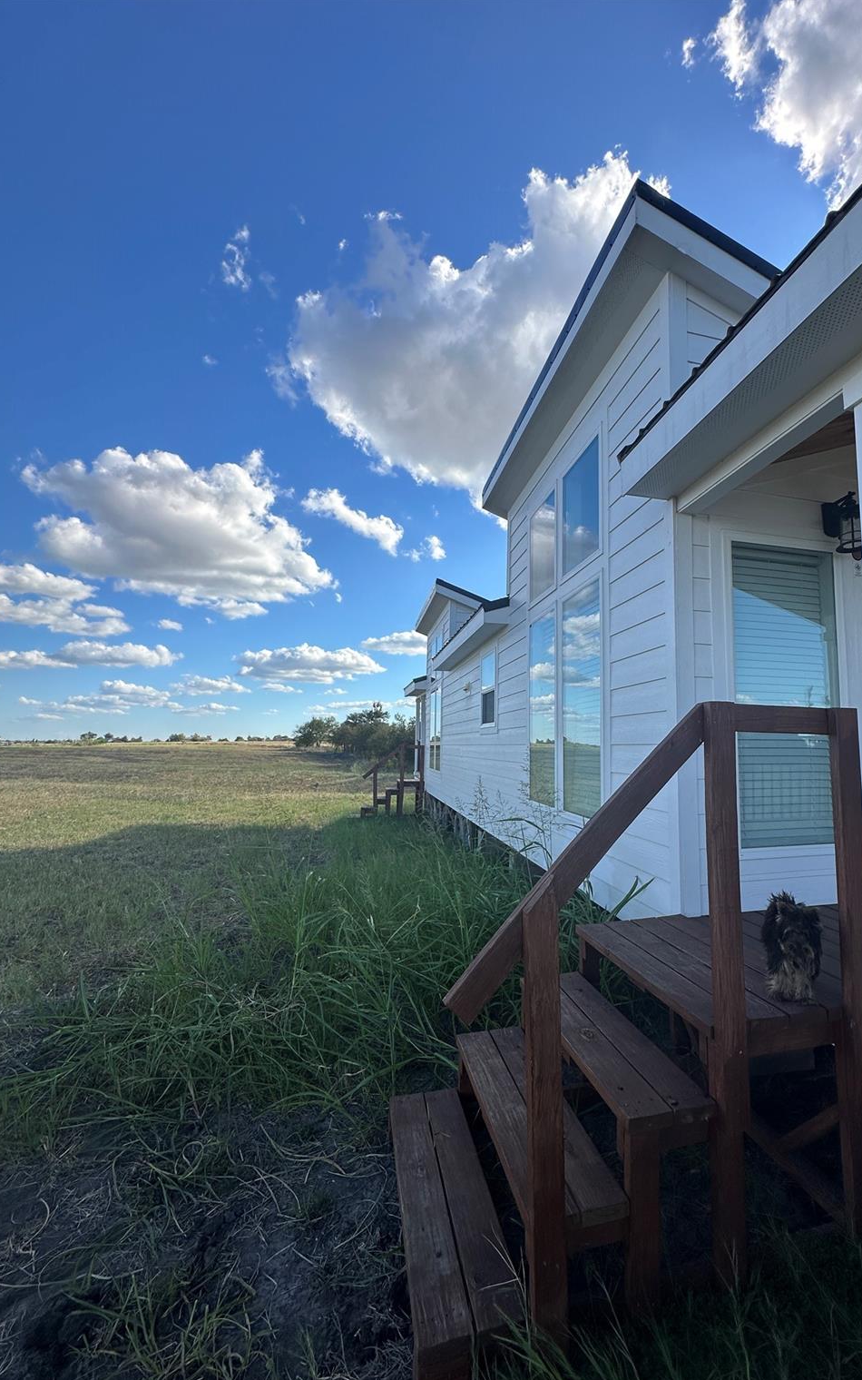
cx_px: 513
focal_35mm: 15
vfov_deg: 101.5
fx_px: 564
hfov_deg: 74.1
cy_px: 695
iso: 50
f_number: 2.2
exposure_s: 1/1335
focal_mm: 2.22
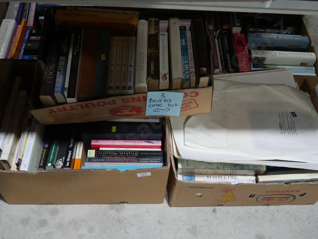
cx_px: 159
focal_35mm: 40
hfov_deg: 46.8
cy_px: 120
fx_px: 368
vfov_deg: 36.0
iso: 250
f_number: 4.4
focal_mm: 20
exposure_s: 1/60
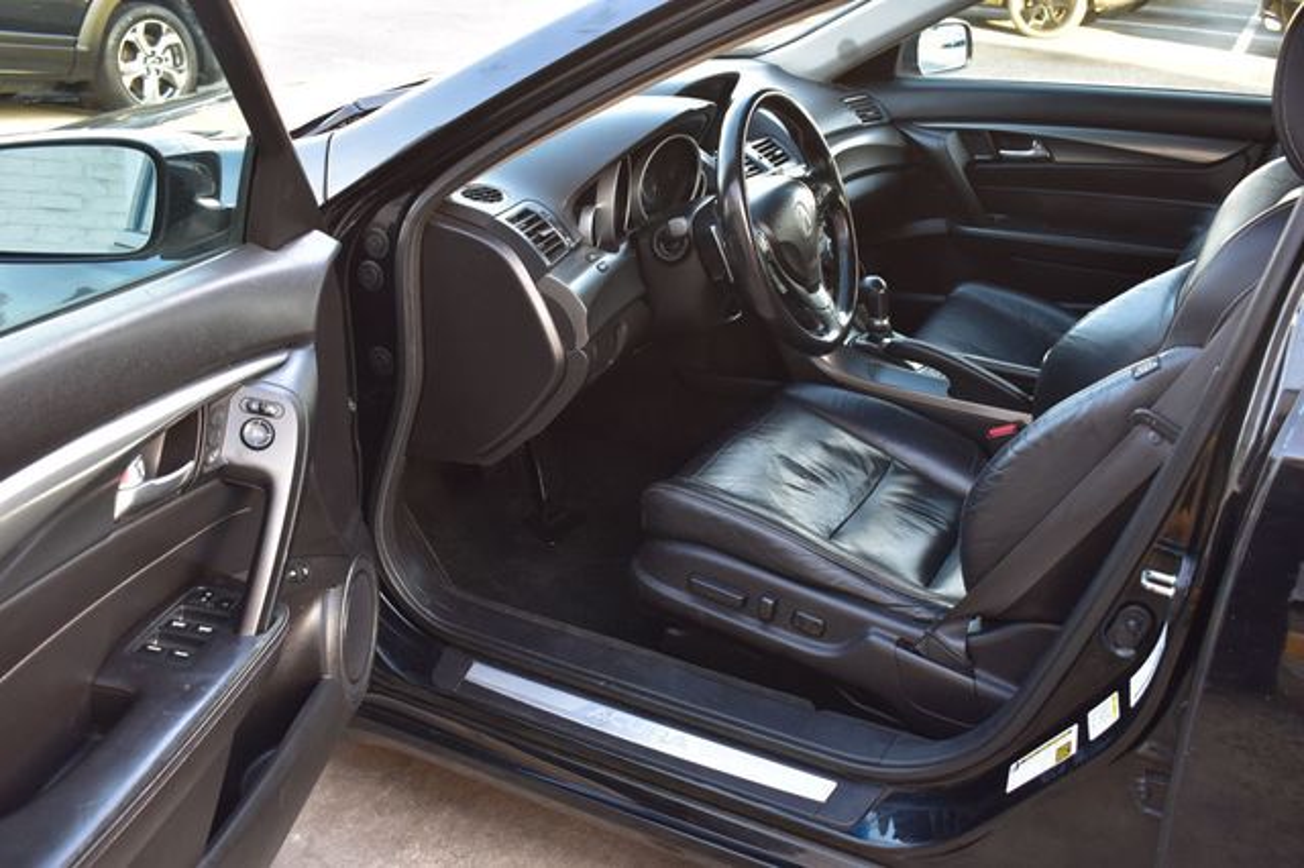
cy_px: 434
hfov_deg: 55.1
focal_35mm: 34
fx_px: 1249
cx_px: 652
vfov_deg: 38.3
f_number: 7.1
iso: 400
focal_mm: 23
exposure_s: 1/25
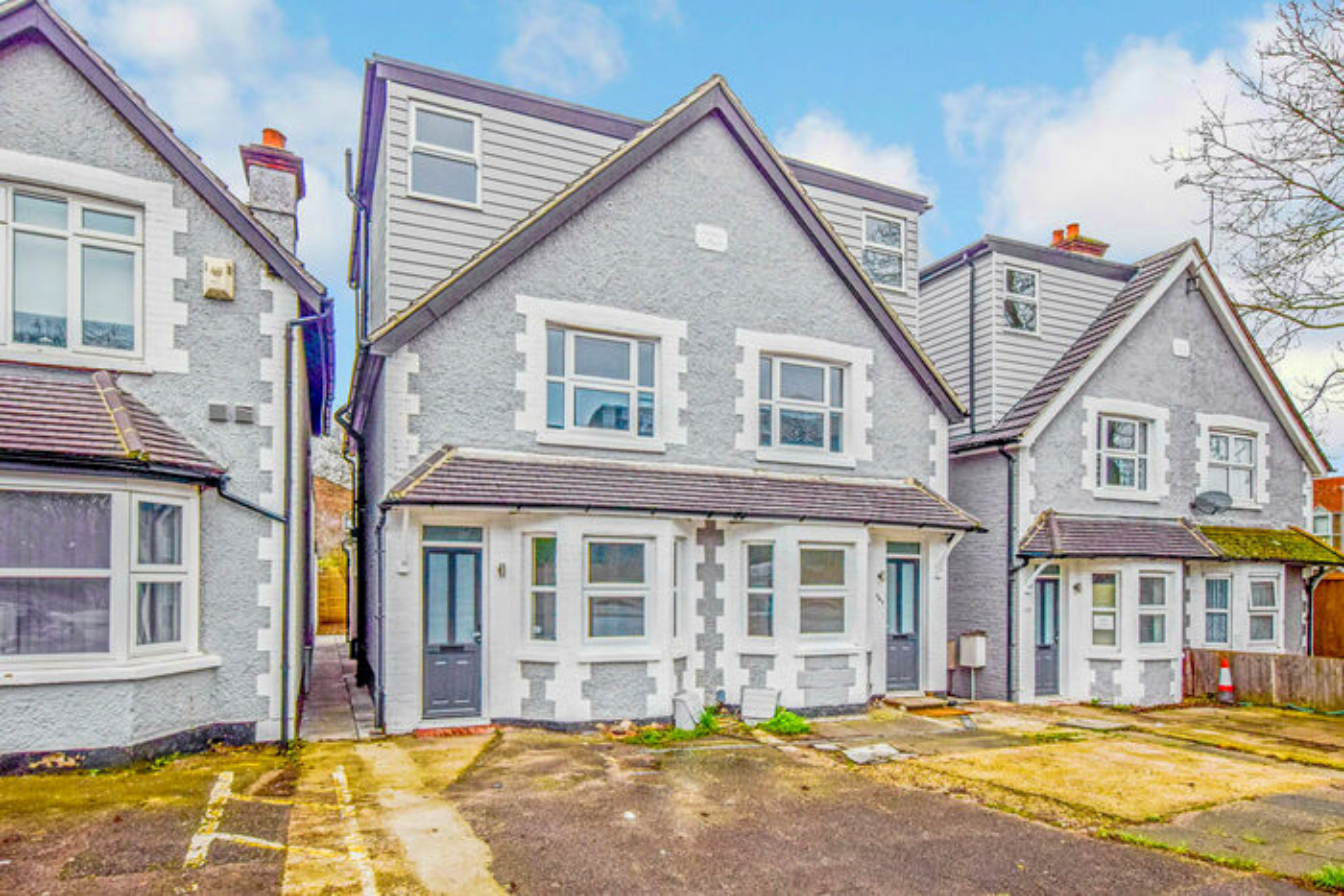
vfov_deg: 63.2
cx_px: 672
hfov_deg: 85.4
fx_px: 728
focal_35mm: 20
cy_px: 448
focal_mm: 13
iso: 400
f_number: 9
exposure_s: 1/200
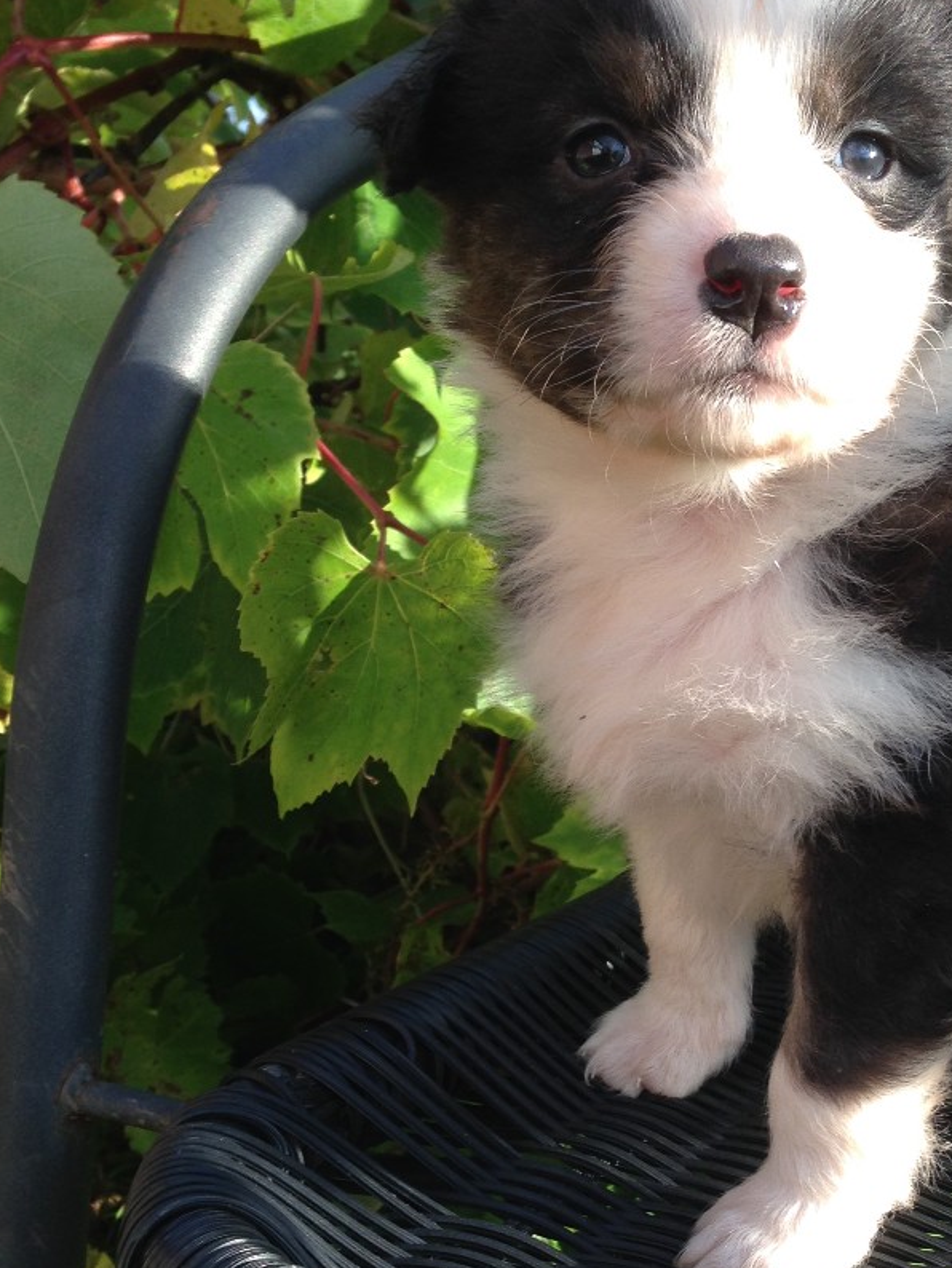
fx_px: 1979
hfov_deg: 26.8
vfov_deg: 35.3
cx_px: 676
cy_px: 792
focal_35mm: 54
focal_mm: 4.12
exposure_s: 1/241
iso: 50
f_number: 2.4
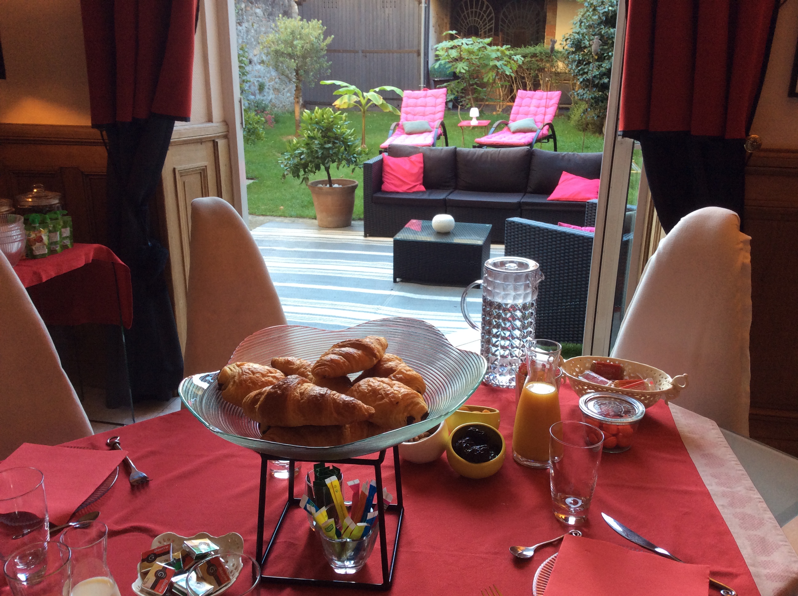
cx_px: 399
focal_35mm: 32
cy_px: 298
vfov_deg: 44.1
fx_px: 737
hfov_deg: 56.9
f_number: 2.4
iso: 40
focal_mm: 3.3
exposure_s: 1/33
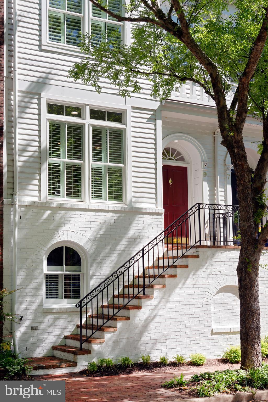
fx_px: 491
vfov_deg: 44.5
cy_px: 201
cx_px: 134
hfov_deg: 30.5
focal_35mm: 44
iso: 320
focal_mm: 44
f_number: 8
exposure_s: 1/250
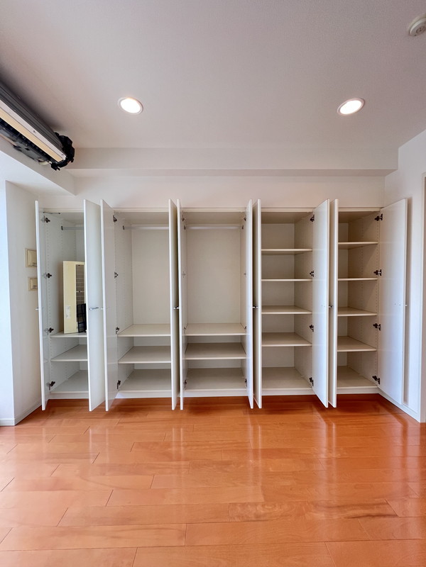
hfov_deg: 89.9
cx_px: 213
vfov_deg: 106.2
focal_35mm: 13
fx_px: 213
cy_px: 284
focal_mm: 1.57
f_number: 1.8
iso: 160
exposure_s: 1/100
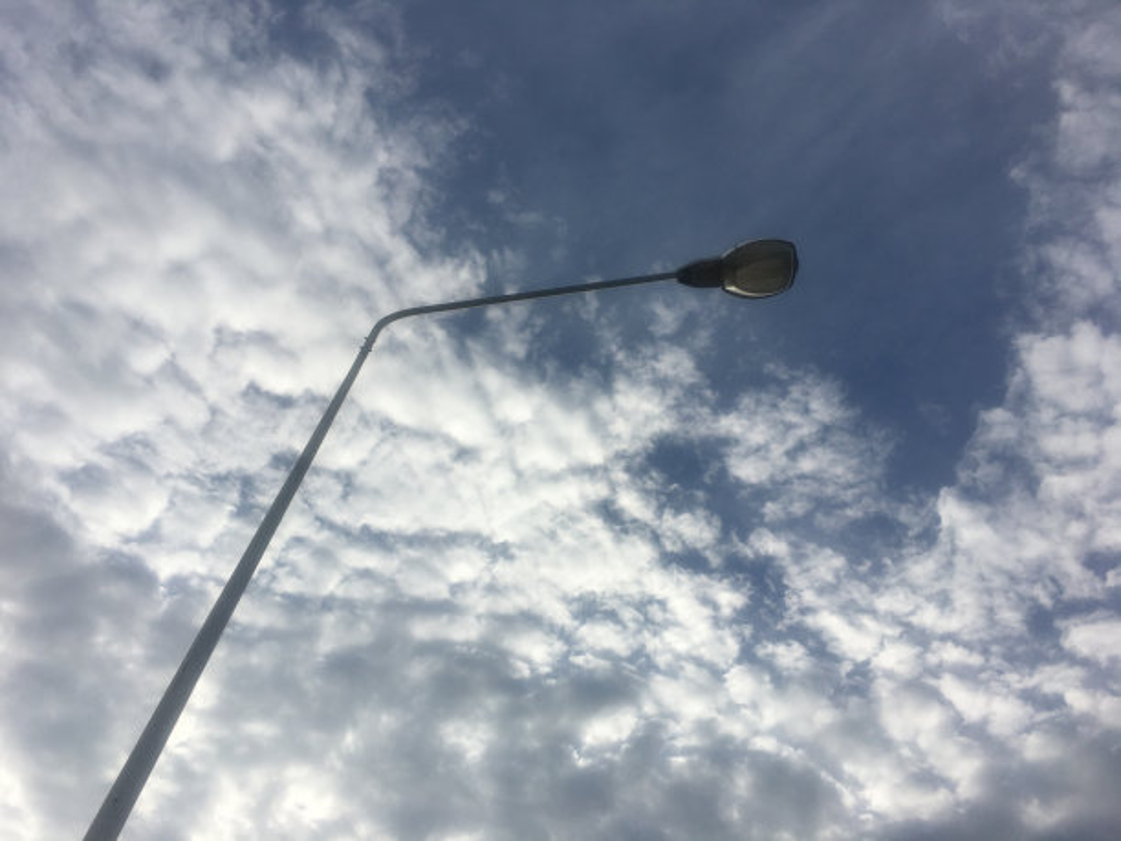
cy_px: 420
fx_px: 939
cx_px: 560
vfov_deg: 48.2
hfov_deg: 61.7
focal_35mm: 29
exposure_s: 1/2747
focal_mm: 4.15
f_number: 2.2
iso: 25
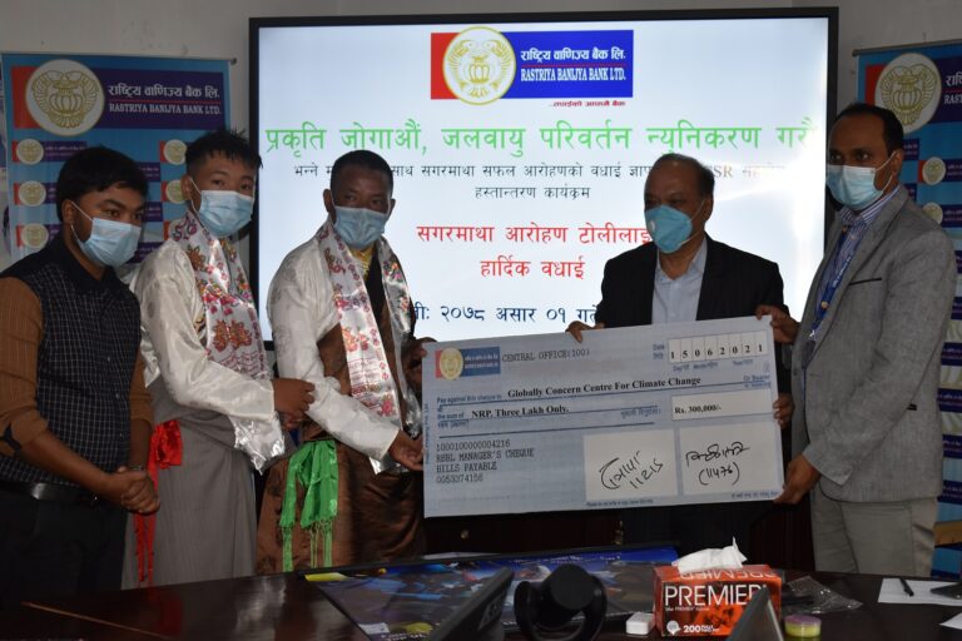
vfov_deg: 22.6
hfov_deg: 33.4
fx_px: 1603
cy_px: 320
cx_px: 481
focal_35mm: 60
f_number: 5
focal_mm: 40
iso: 800
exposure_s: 1/100
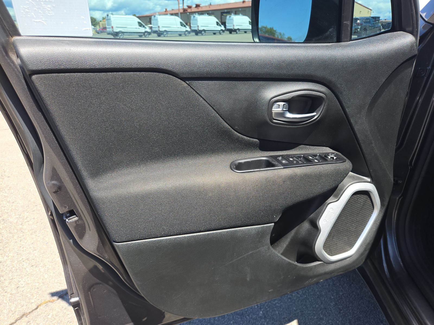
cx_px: 217
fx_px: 288
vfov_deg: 58.9
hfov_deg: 73.9
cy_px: 162
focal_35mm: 23
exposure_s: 1/384
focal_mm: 5.4
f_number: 1.8
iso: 25
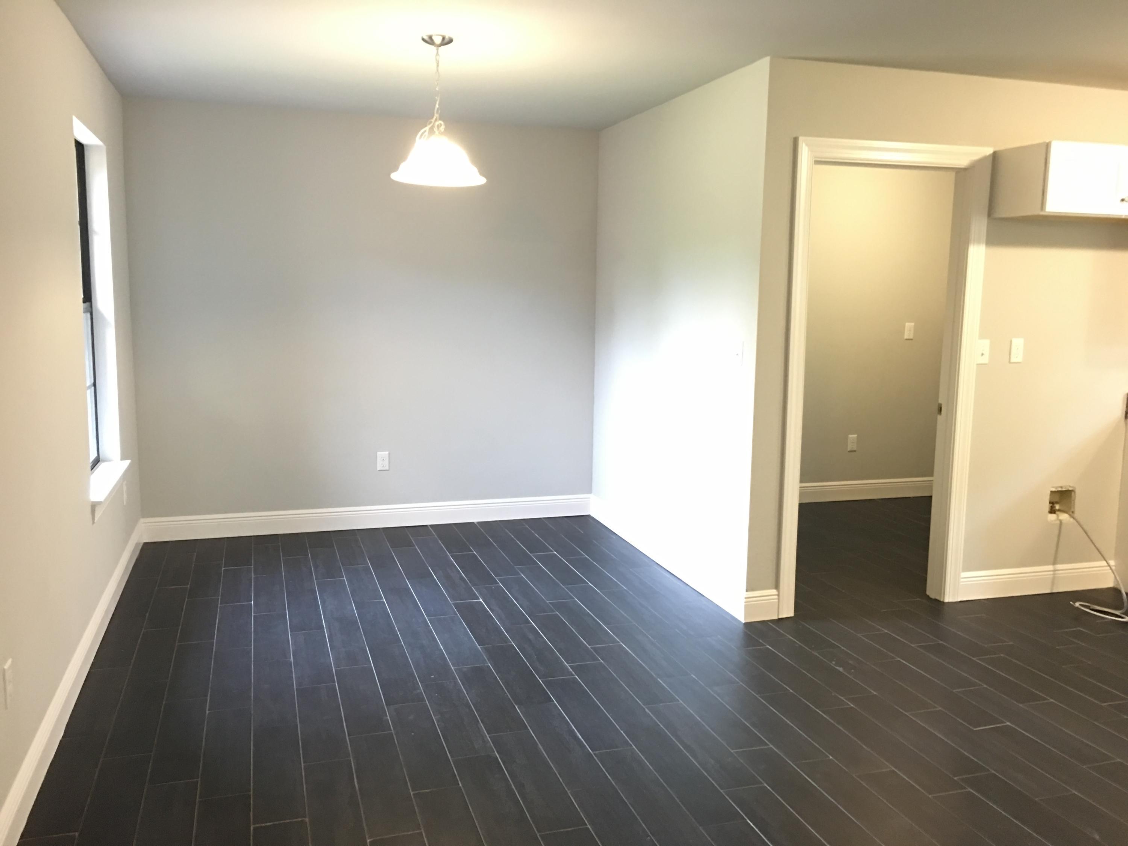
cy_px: 423
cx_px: 564
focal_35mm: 29
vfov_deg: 48.2
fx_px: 945
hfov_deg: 61.7
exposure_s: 1/4
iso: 64
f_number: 2.2
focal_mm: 4.15
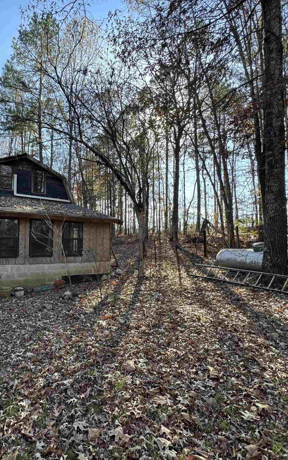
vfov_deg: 85.1
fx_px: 251
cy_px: 231
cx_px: 83
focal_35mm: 20
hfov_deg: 57.5
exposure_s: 1/175
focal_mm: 2.22
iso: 40
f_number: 2.2
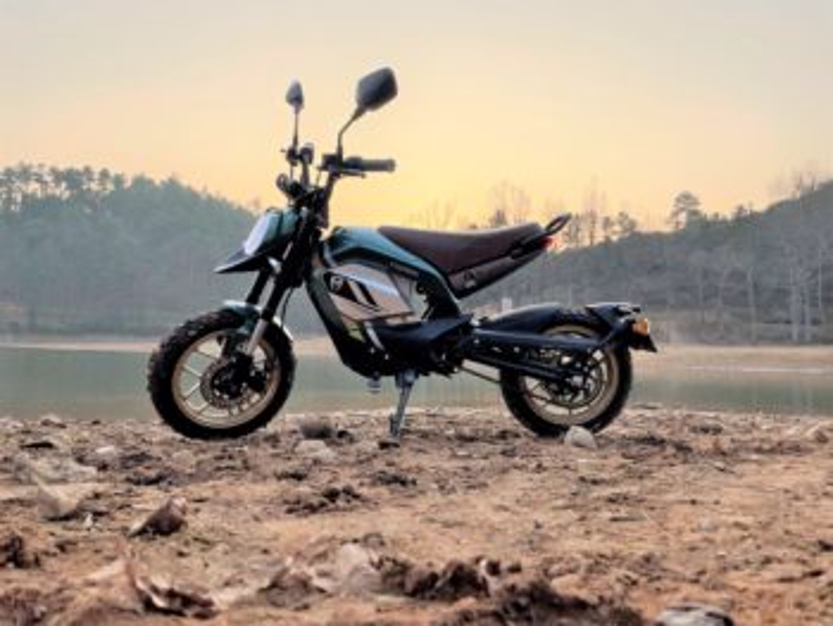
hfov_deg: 67.3
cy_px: 313
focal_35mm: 26
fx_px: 626
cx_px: 416
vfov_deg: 53.1
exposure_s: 1/2451
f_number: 1.6
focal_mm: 4.2
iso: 32
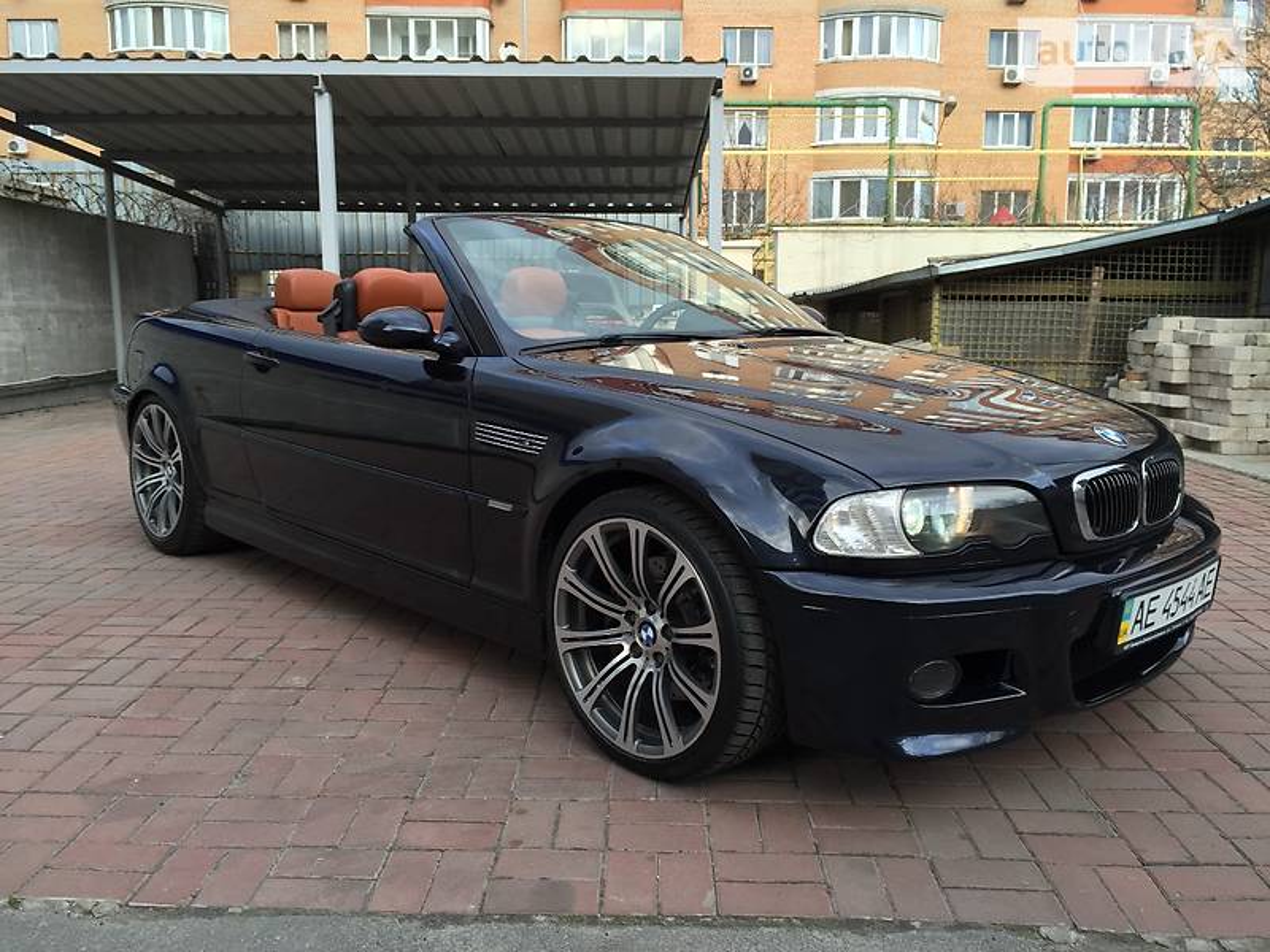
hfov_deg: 61.7
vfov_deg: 48.2
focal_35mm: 29
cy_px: 476
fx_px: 1064
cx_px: 635
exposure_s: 1/120
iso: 40
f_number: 2.2
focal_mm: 4.2
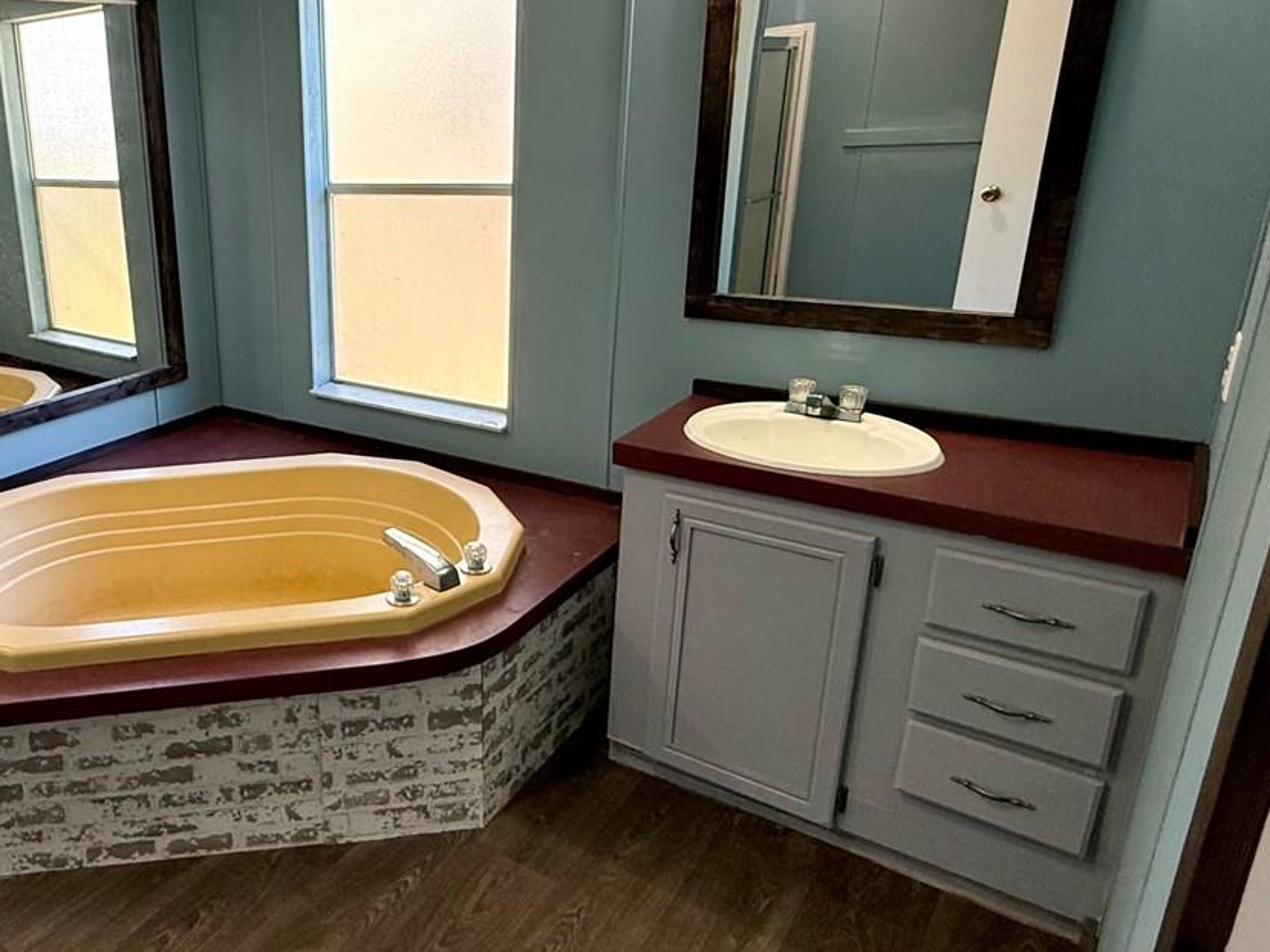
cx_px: 277
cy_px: 427
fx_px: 990
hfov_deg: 60.7
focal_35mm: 27
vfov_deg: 51.2
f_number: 2.2
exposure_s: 1/120
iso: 200
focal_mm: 2.22
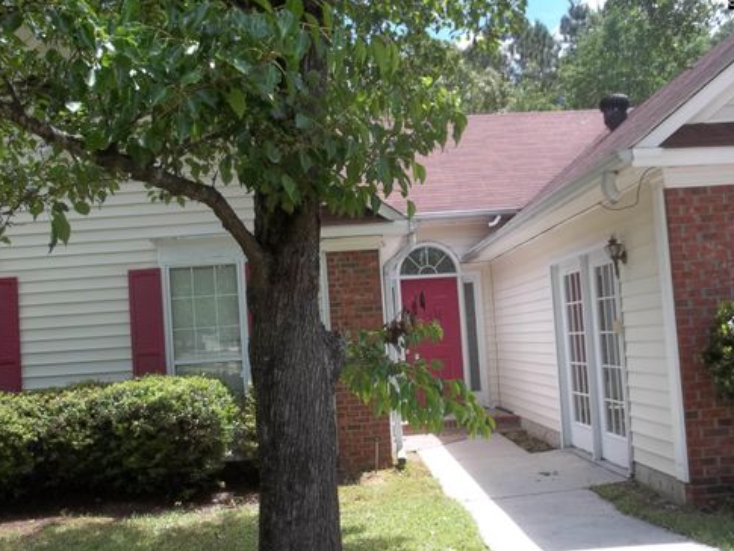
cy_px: 281
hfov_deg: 53.9
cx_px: 374
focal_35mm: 34
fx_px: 721
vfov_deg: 41.8
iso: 64
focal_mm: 5.9
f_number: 3.3
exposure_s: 1/320
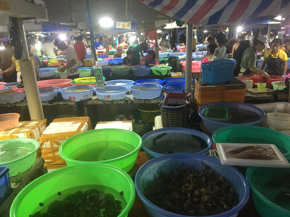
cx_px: 145
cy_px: 108
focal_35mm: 29
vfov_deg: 48.2
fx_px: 243
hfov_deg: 61.7
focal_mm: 4.15
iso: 200
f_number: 2.2
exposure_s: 1/33
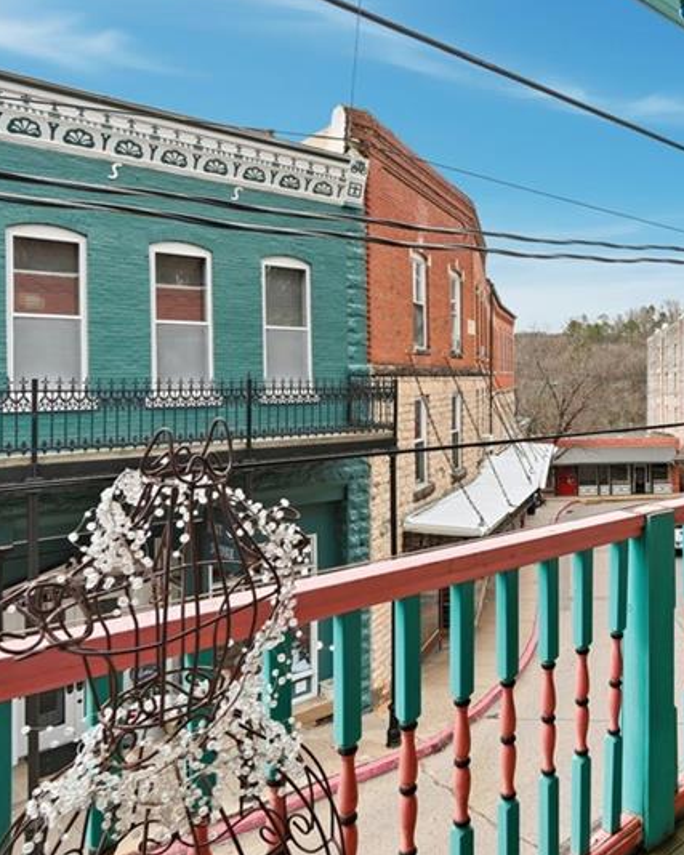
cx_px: 623
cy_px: 379
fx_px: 683
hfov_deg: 47.4
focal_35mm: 27
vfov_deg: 63.9
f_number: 9
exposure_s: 1/640
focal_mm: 10
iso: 250
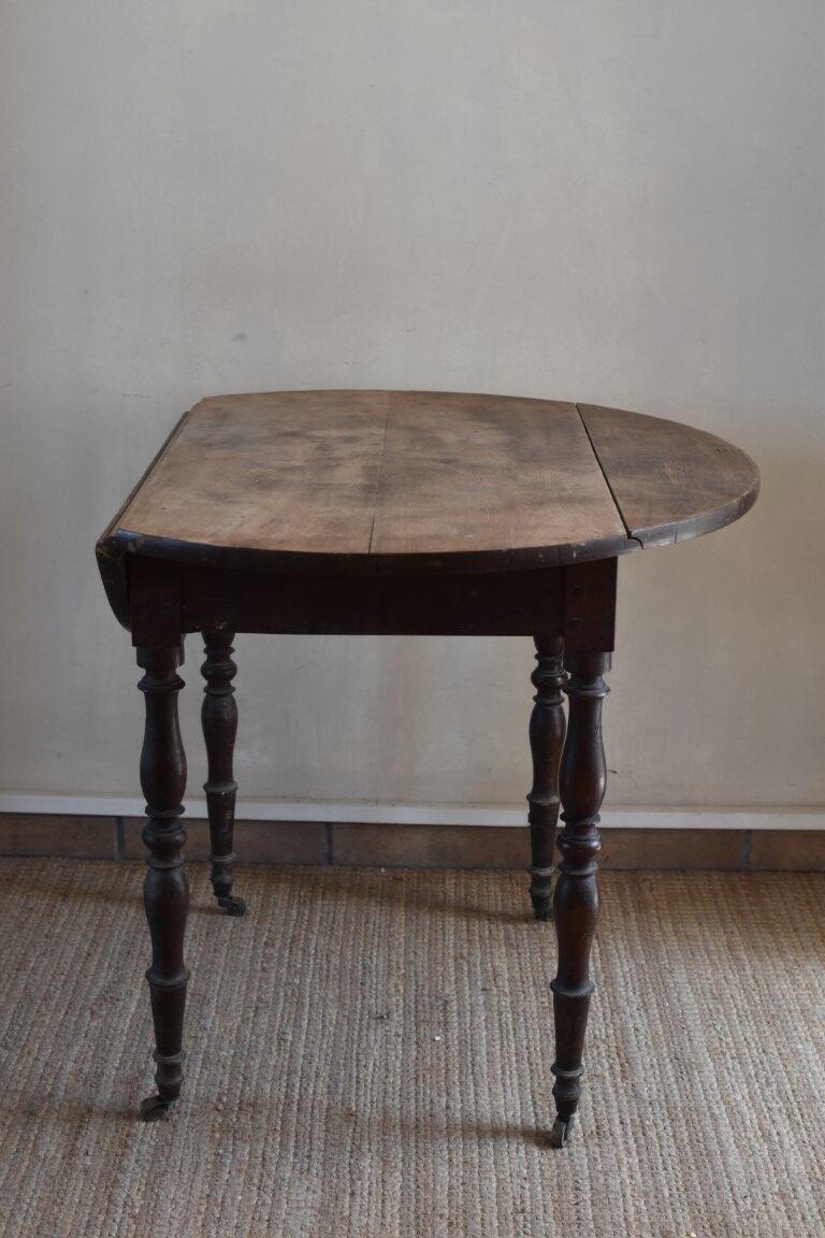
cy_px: 619
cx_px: 412
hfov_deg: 25.8
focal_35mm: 52
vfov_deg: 37.9
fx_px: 1805
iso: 400
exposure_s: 1/80
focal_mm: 35
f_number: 4.5
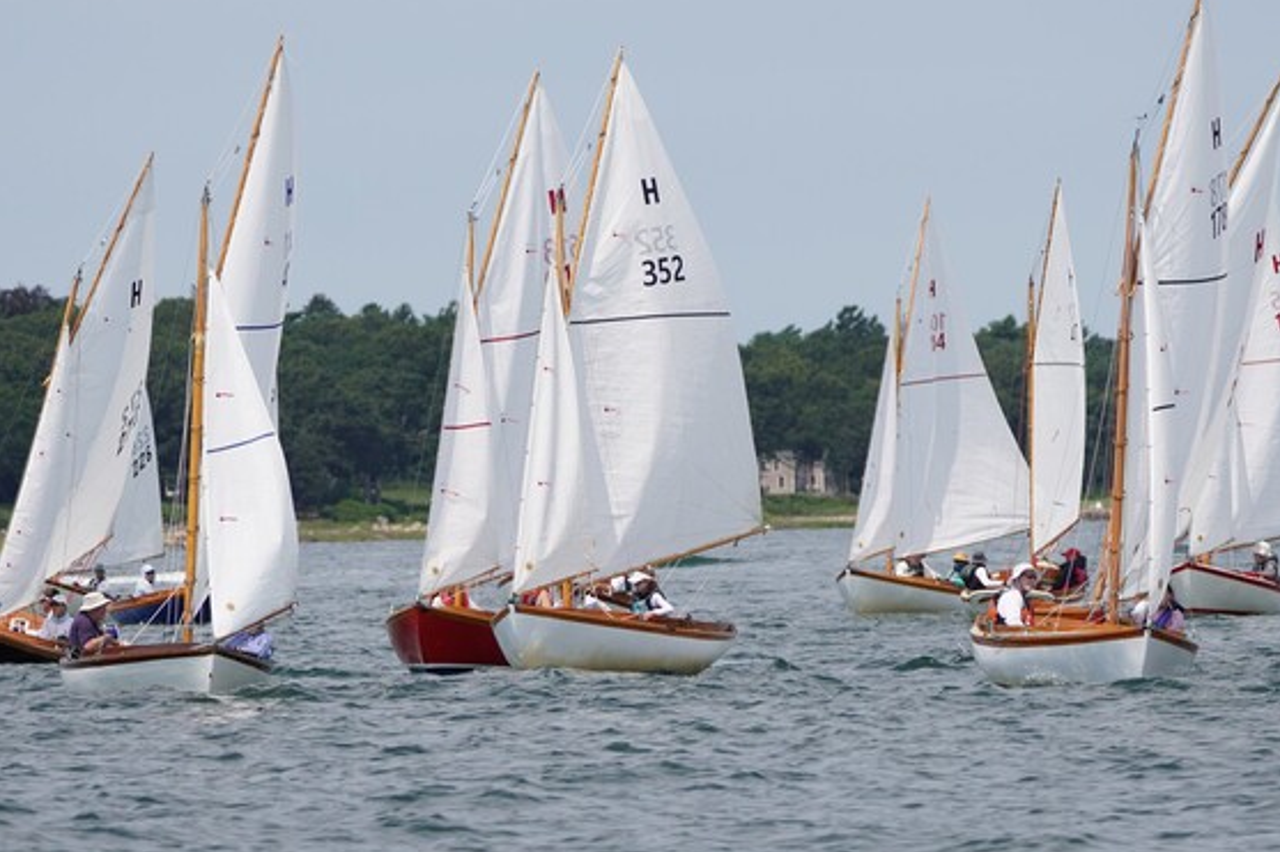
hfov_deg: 5.0
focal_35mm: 412
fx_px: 14634
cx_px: 676
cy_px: 302
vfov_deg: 3.3
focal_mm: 191
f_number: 5.6
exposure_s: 1/1250
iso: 160
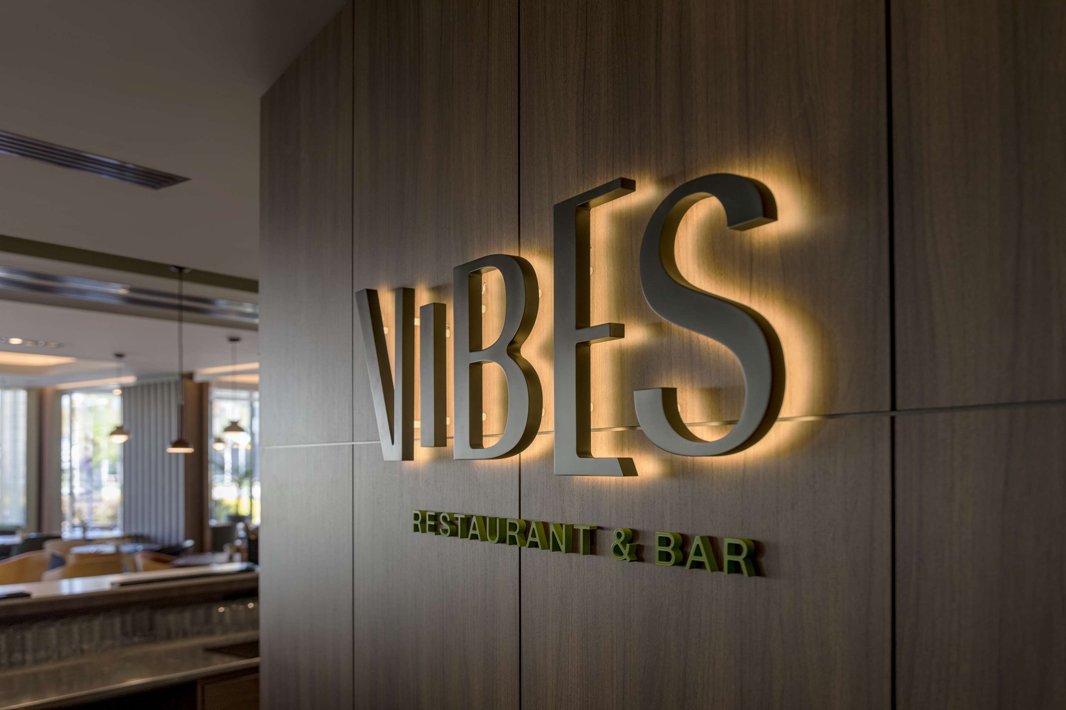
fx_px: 888
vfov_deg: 43.6
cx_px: 533
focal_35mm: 30
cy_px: 355
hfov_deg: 61.9
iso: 200
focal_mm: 30
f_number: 3.5
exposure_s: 1/80
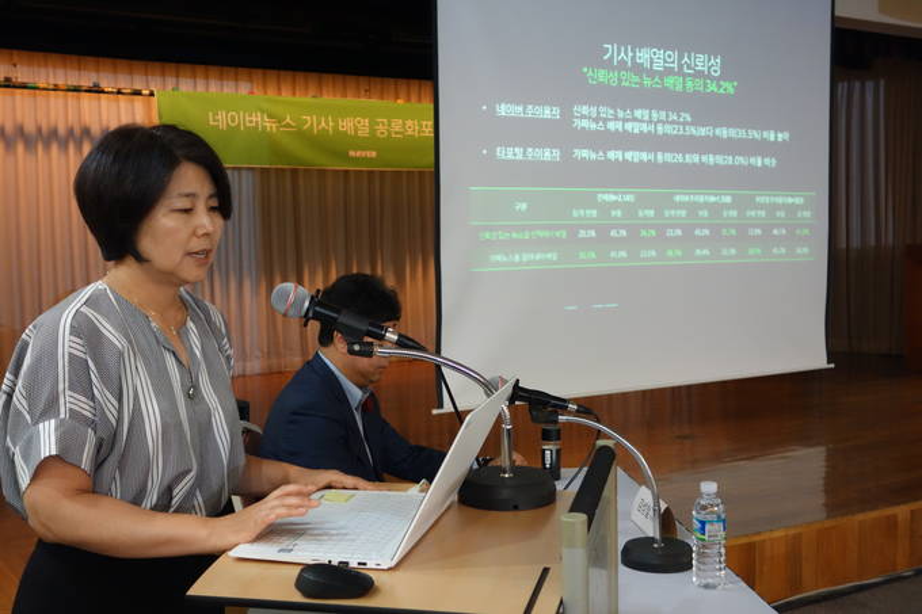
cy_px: 307
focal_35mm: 44
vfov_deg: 30.5
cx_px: 461
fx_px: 1127
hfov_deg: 44.5
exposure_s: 1/50
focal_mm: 16.2
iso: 1000
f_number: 3.2
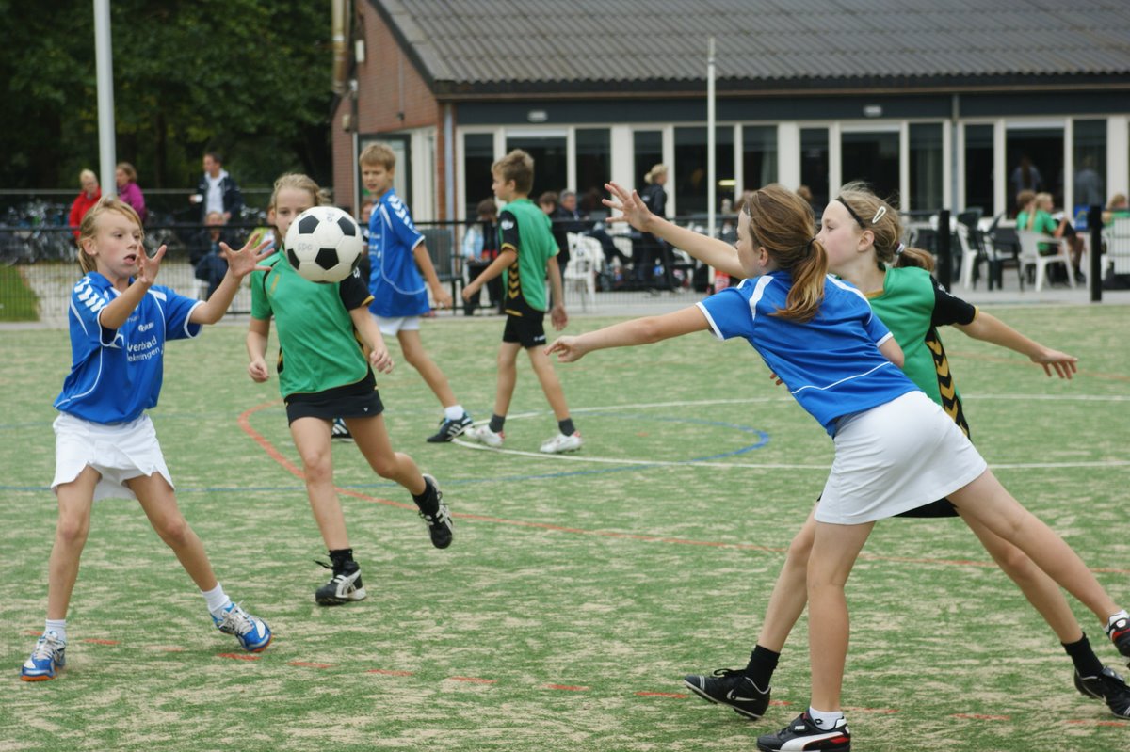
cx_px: 565
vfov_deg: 13.0
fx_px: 3294
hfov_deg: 19.5
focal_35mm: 105
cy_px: 376
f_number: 5.6
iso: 200
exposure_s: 1/400
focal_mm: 70
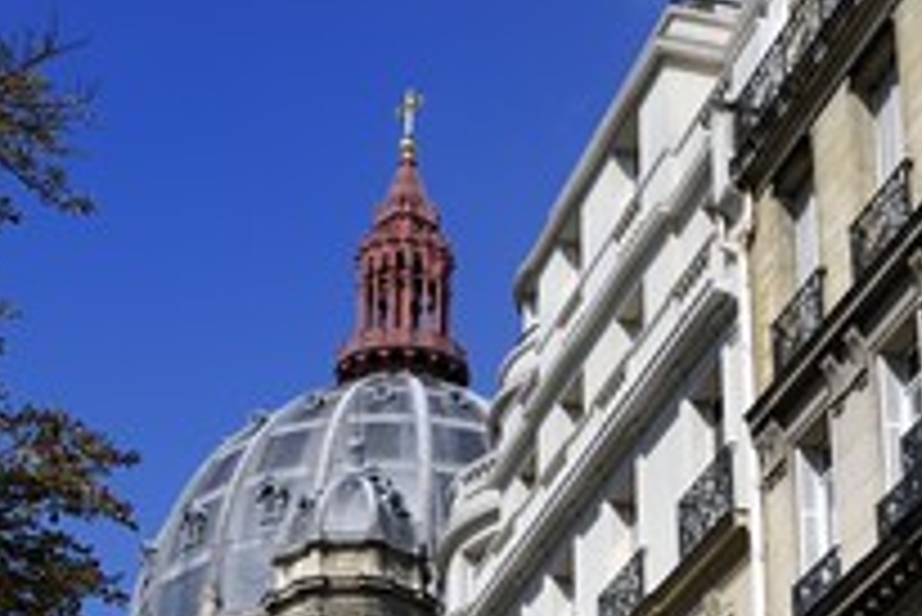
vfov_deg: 14.7
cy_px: 544
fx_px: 2358
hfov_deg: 22.0
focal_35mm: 92
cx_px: 657
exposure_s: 1/250
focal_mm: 45
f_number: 11
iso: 200
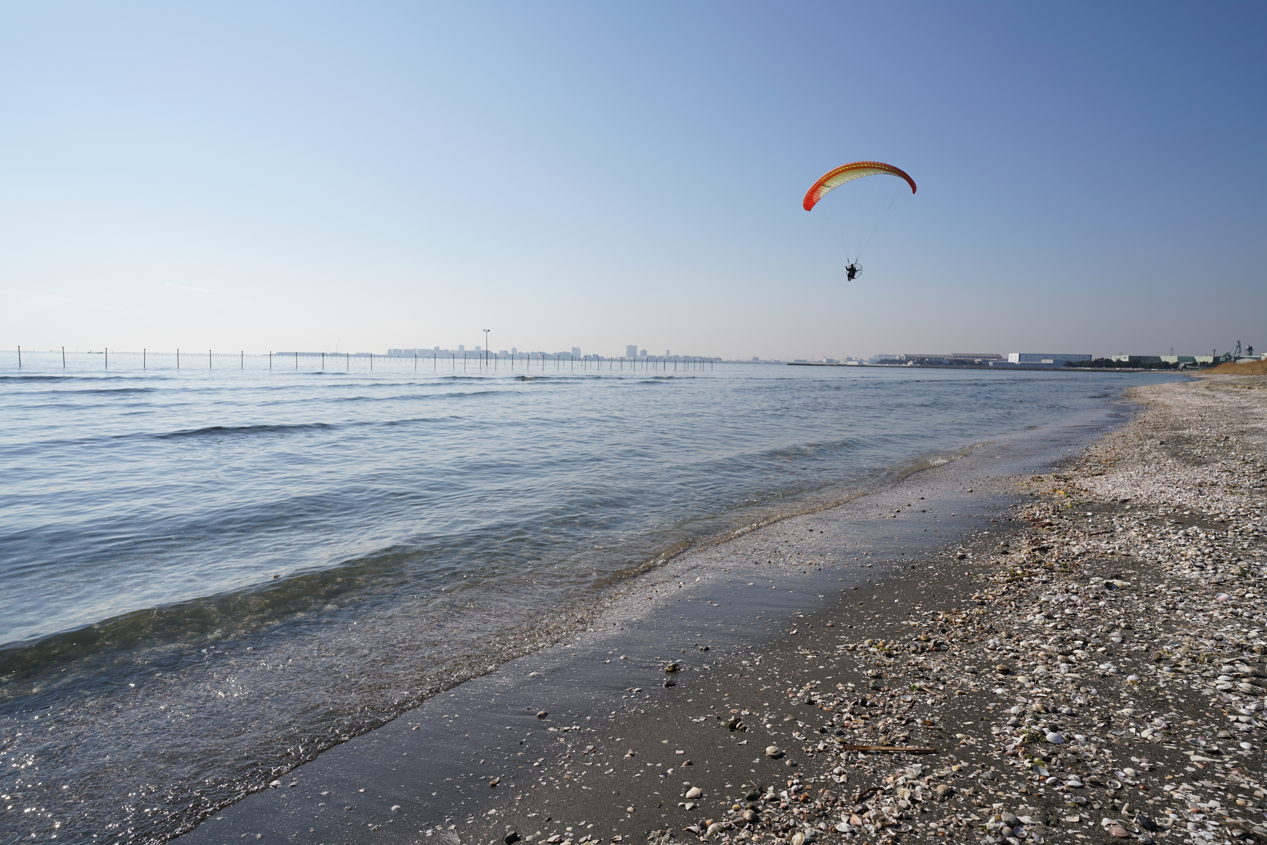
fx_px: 704
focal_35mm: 20
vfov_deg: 61.9
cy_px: 422
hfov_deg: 84.0
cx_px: 634
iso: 100
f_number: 8
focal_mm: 20
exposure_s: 1/500
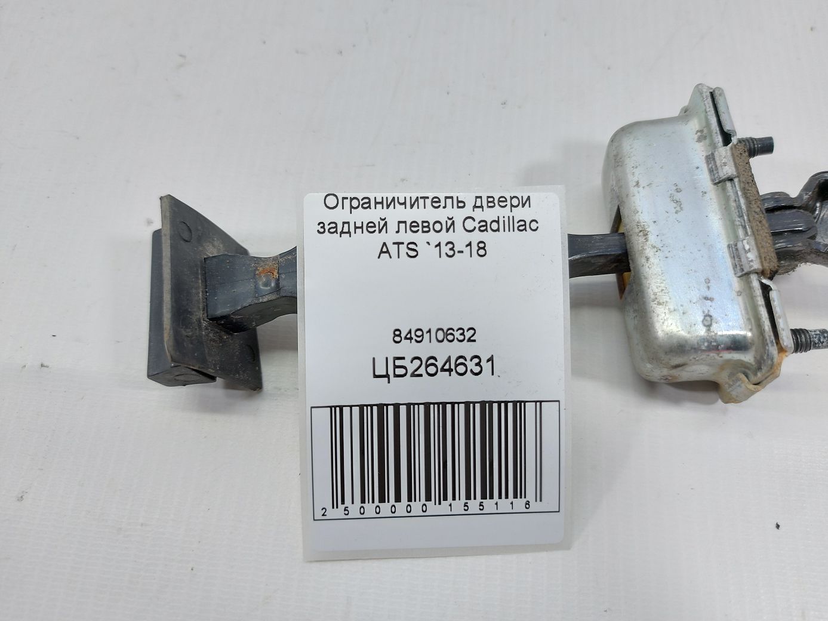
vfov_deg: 56.8
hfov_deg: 71.6
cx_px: 414
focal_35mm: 24
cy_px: 310
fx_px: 574
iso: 80
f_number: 1.8
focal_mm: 5.23
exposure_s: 1/50
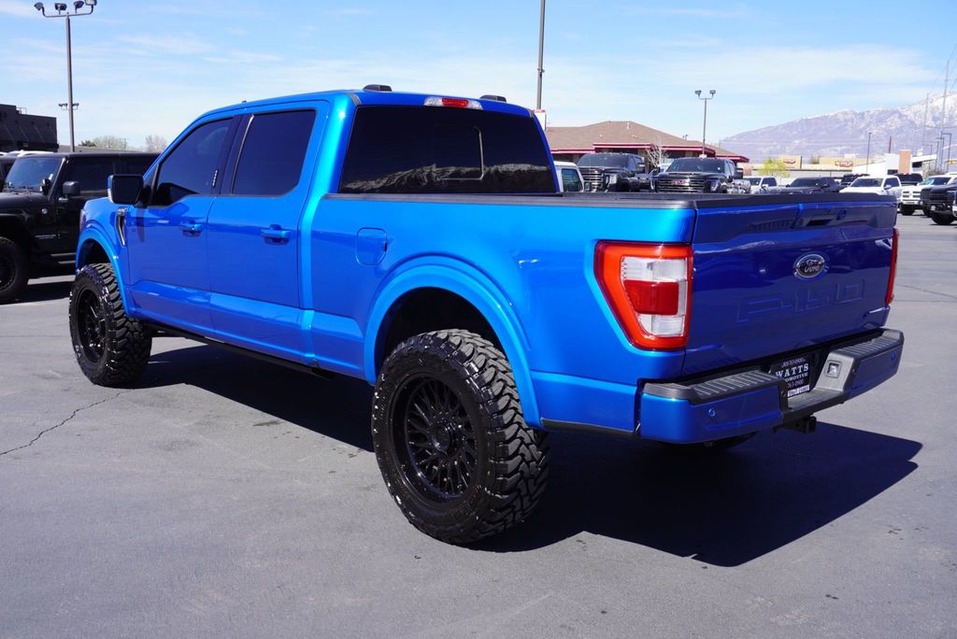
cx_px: 478
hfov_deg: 55.1
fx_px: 918
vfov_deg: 38.4
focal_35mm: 34
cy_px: 320
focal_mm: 23
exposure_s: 1/125
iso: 100
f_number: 9
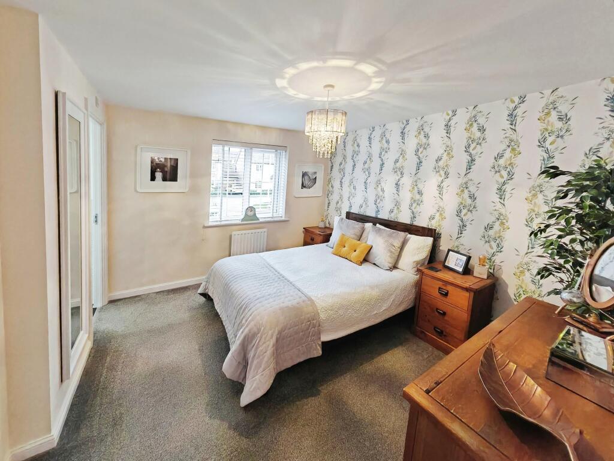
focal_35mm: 13
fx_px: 231
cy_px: 230
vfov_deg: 89.9
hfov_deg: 106.2
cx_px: 307
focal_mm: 1.82
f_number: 2
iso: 800
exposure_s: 1/33
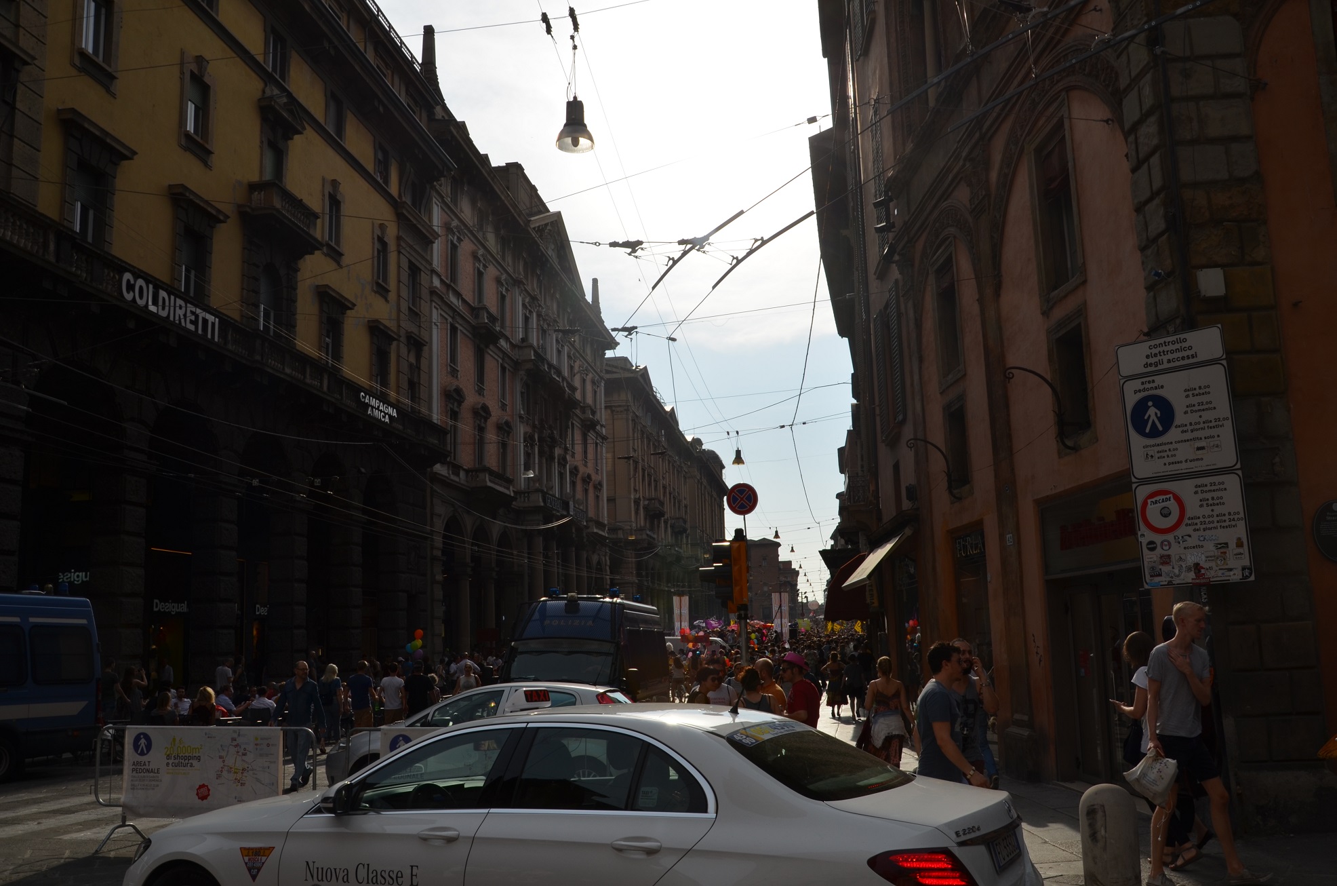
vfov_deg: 41.5
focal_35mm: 32
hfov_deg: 59.6
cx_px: 668
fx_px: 1167
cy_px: 443
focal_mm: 21
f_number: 10
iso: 100
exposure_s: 1/400
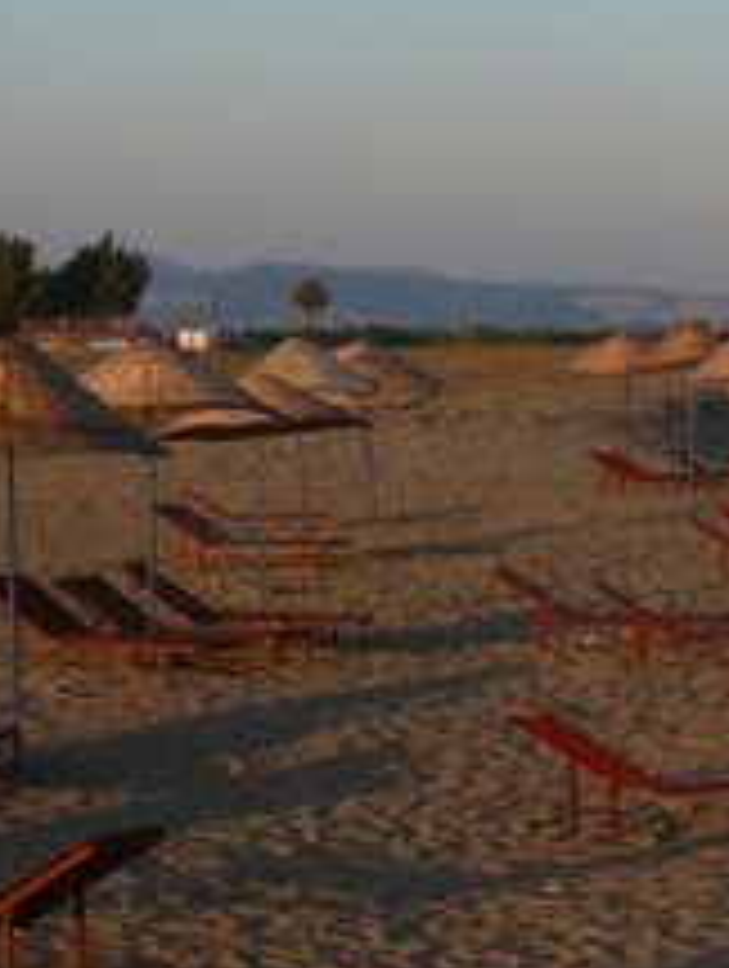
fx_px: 3640
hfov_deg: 11.3
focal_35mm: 130
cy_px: 662
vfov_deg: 15.1
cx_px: 752
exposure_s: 1/50
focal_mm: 7.4
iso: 100
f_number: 8
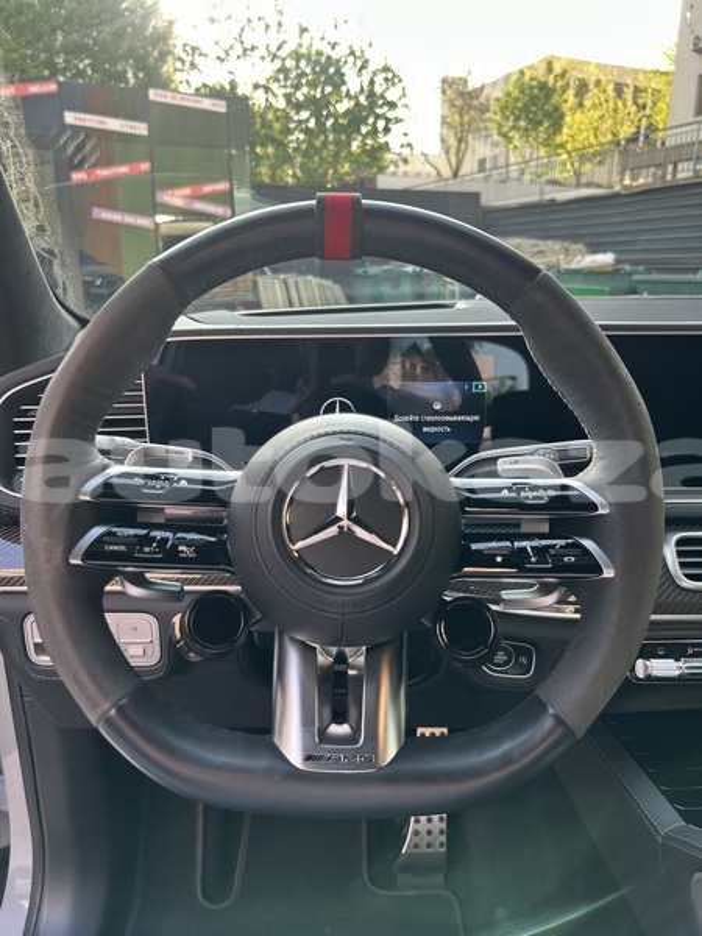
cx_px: 351
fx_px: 703
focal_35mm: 26
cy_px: 468
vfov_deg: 67.3
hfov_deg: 53.1
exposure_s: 1/136
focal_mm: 5.7
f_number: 1.5
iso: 32
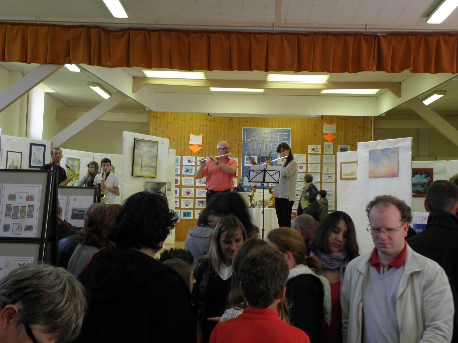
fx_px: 648
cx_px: 229
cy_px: 172
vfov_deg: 29.7
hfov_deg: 38.9
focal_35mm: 49
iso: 125
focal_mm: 8.87
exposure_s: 1/20
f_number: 3.5
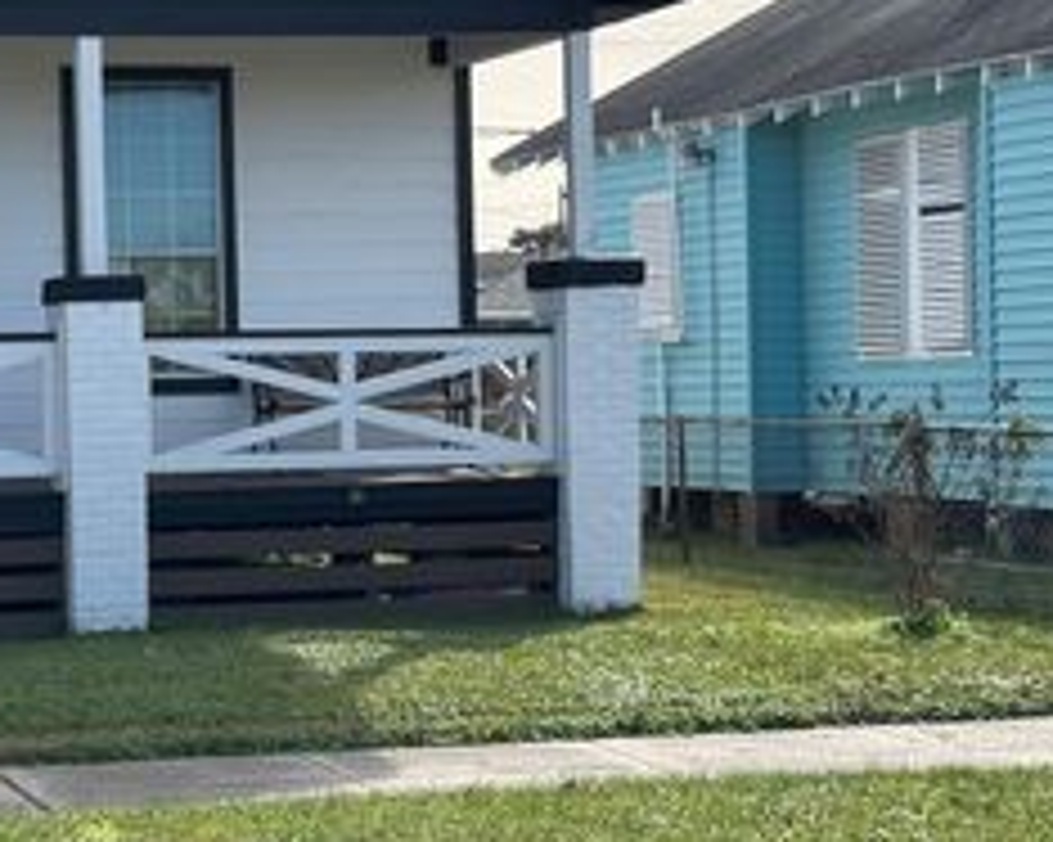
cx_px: -27
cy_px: 394
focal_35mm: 100
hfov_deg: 18.6
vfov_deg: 15.4
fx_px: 3115
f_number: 1.78
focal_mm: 6.86
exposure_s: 1/2252
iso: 64
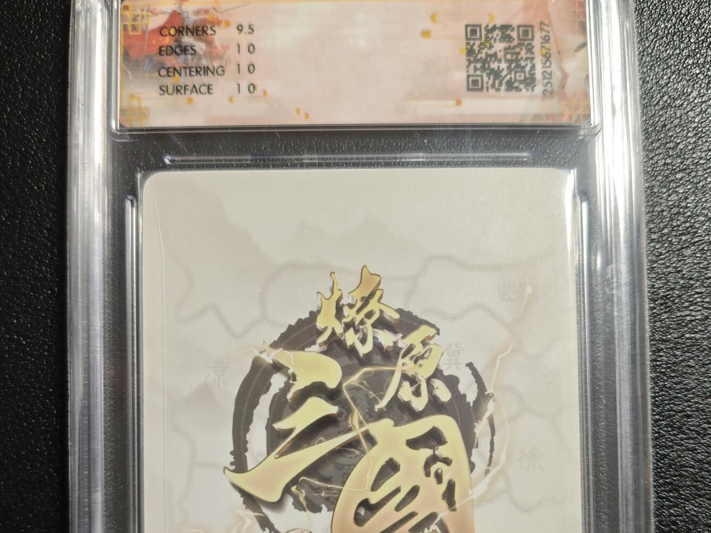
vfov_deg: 39.6
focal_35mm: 35
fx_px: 719
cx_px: 355
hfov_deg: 52.6
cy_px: 402
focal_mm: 4.94
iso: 400
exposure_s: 1/100
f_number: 1.5
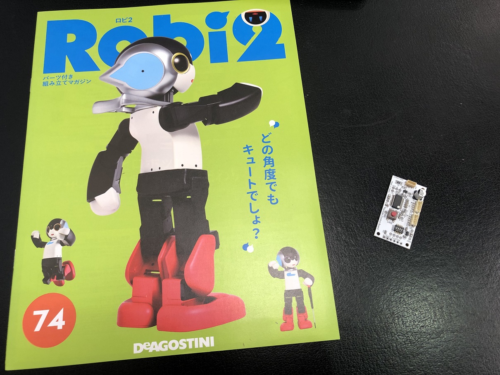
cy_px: 188
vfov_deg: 49.8
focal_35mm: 28
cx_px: 250
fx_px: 405
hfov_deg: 63.4
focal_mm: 3.99
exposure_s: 1/33
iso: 25
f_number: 1.8
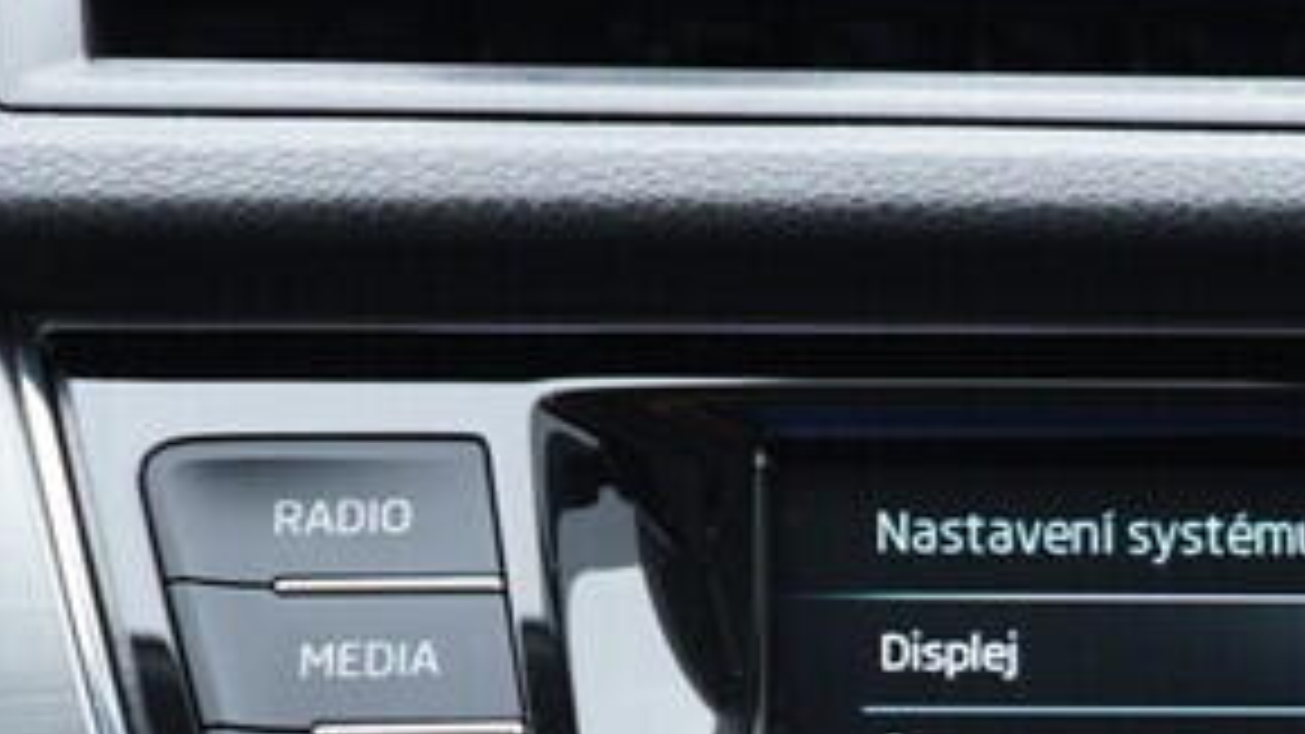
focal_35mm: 133
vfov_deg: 8.7
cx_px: 1822
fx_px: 4601
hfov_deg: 15.2
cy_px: 1416
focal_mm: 24
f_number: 2.8
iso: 250
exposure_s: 1/40
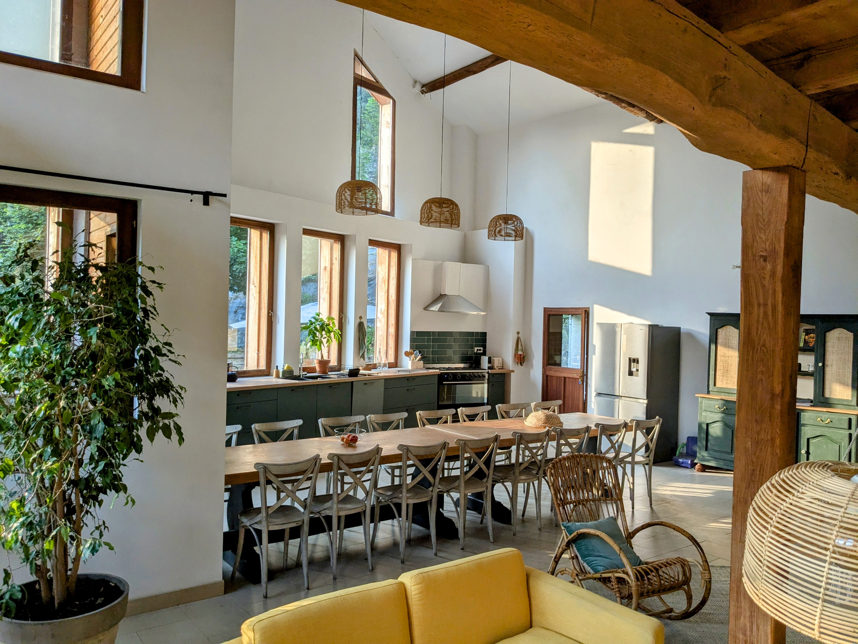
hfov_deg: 65.3
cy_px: 322
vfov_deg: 51.4
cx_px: 429
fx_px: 669
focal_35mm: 27
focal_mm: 4.38
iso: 55
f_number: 1.73
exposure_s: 1/289
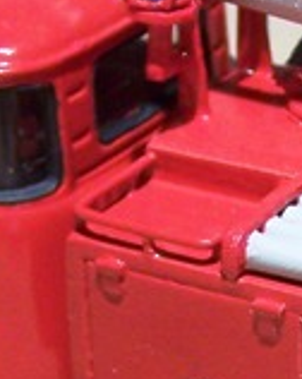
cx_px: 324
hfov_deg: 8.2
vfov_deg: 10.2
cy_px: 345
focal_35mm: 188
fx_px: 2105
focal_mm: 6.3
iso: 140
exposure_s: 1/30
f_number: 2.8
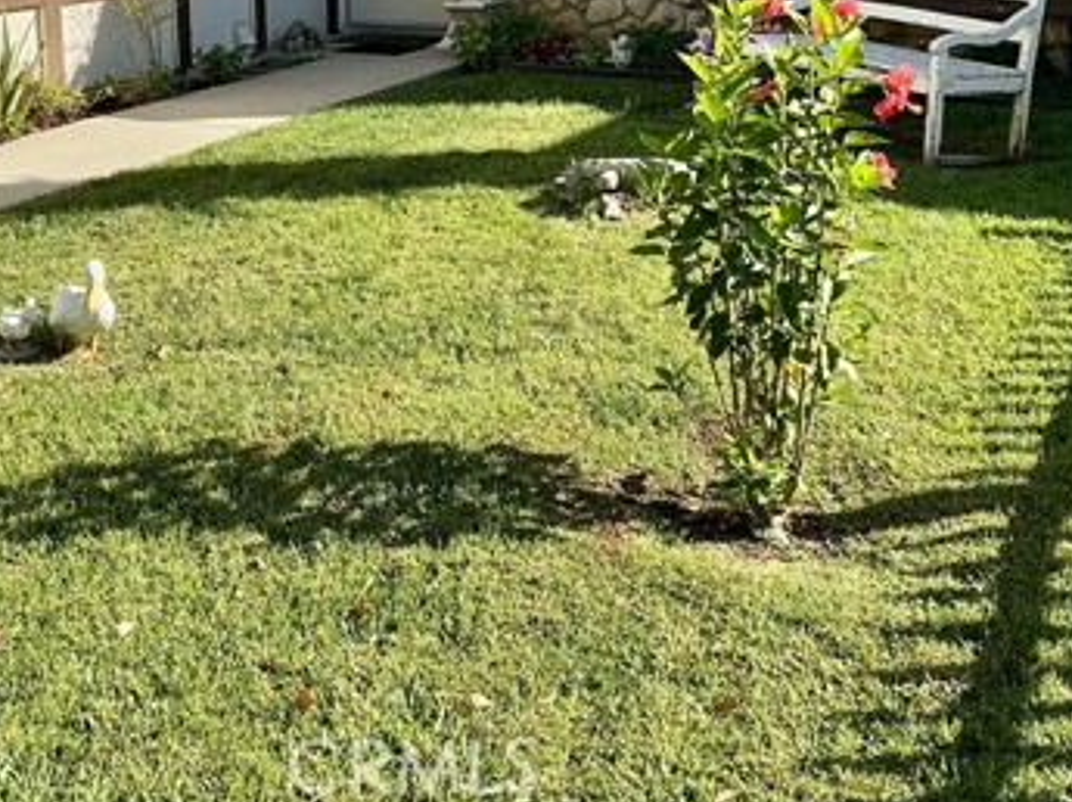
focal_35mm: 52
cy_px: 65
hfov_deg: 36.5
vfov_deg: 26.9
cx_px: 367
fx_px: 1609
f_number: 1.8
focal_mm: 3
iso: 25
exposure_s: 1/1121
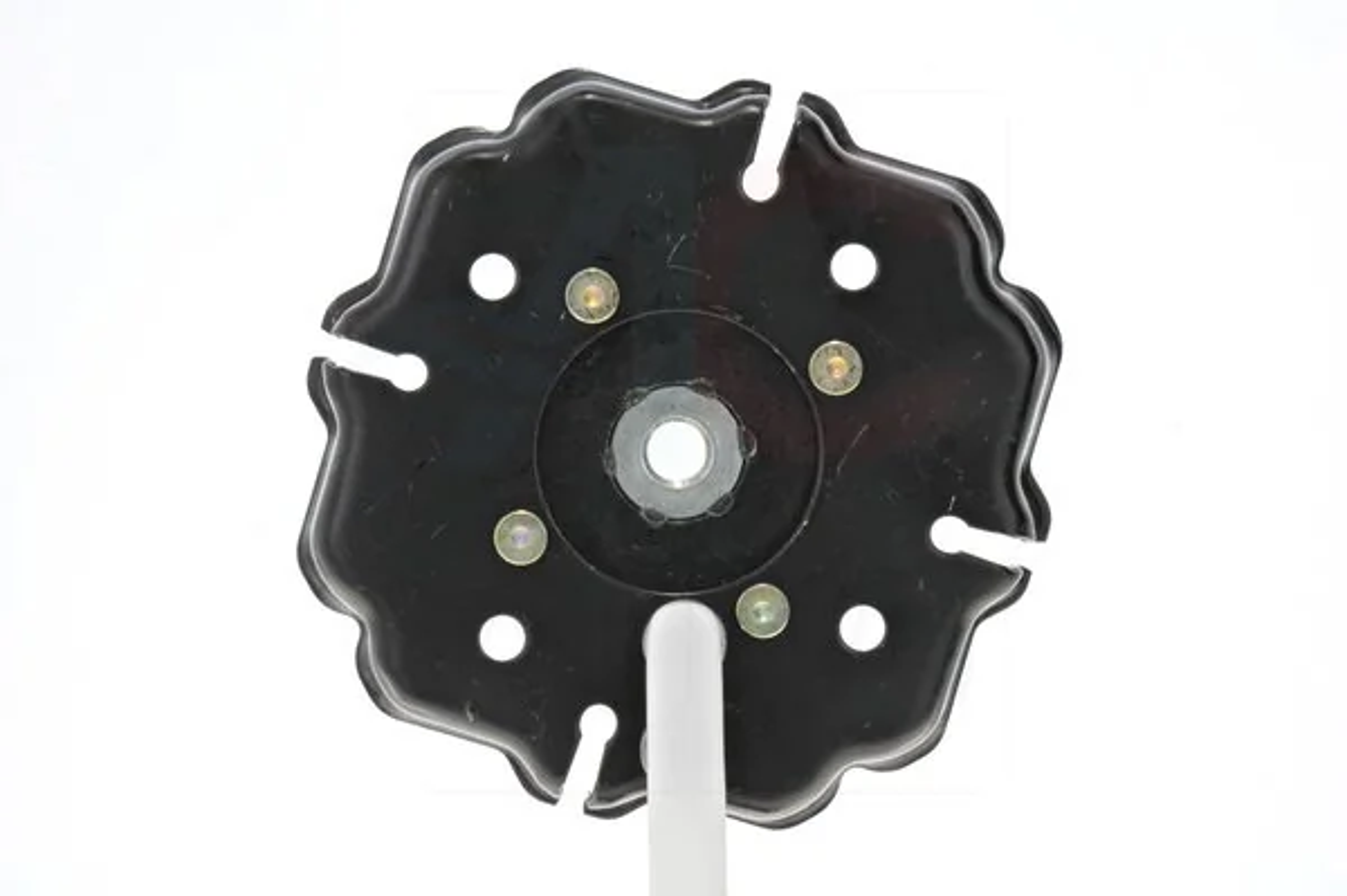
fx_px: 5327
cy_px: 448
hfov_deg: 14.4
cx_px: 674
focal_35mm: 142
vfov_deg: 9.6
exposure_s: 1/15
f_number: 25
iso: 1600
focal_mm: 95
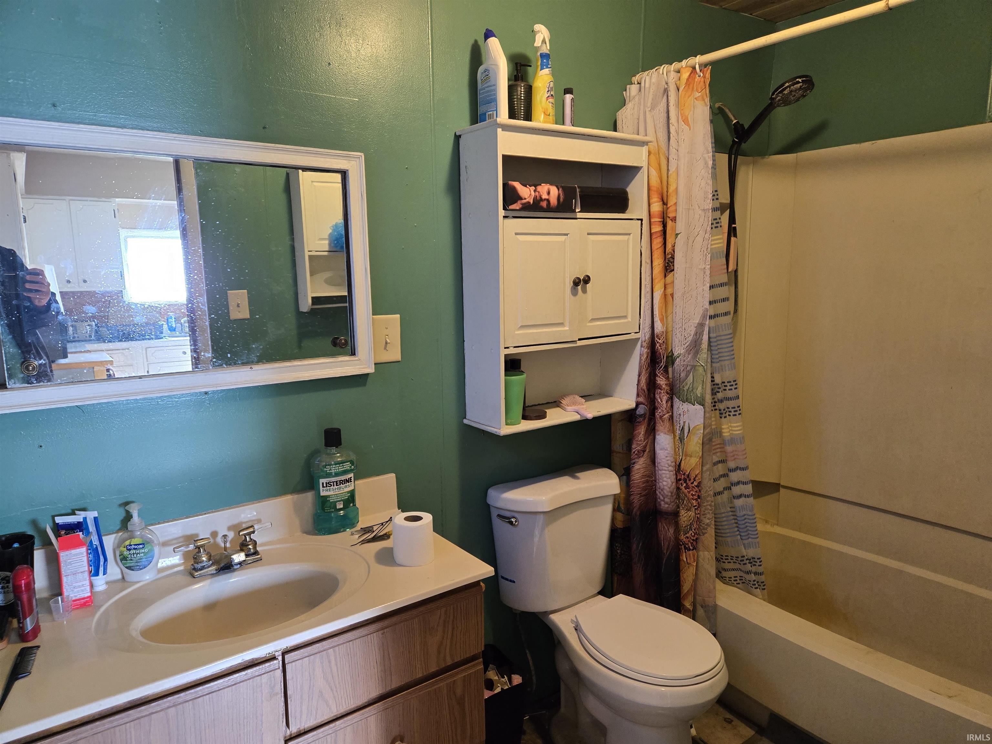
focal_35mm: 23
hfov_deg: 73.9
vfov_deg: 58.9
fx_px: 659
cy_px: 372
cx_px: 496
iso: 400
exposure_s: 1/120
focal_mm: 5.4
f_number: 1.8
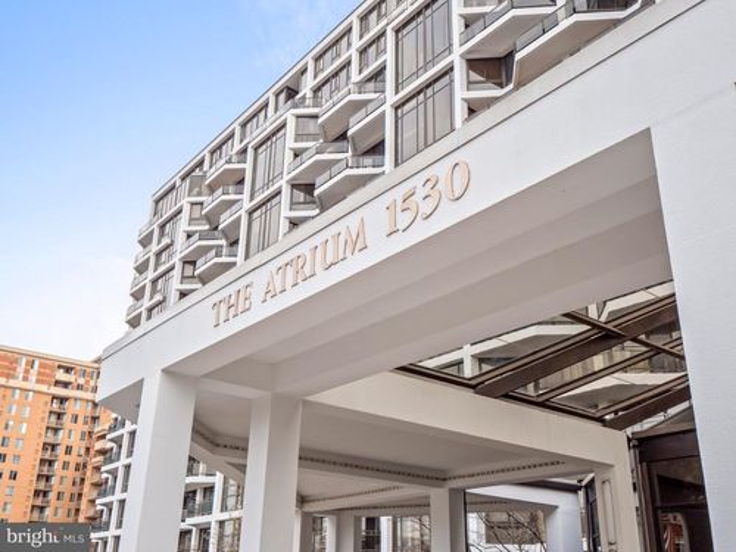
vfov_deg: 39.7
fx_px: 765
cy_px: 276
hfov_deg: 51.4
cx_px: 368
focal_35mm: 36
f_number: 6.3
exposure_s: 1/250
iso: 320
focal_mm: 18
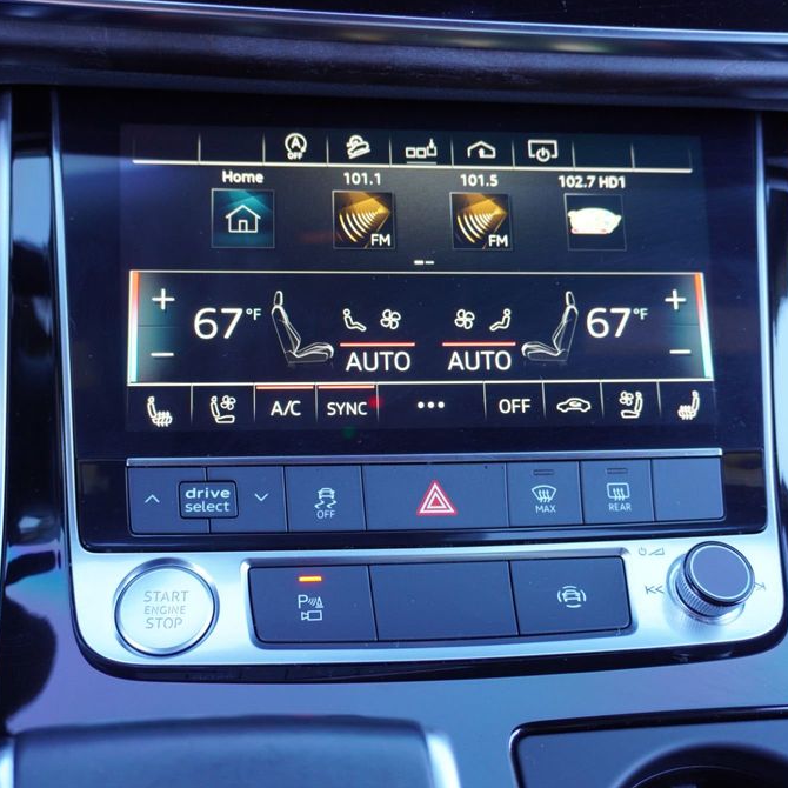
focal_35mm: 39
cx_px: 388
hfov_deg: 42.8
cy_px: 401
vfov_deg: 42.8
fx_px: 1004
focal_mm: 20
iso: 800
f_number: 4
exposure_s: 1/60
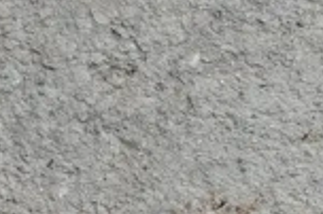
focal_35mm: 185
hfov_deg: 9.2
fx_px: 1658
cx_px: 920
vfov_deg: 6.8
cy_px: 587
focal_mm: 6.67
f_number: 1.9
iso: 100
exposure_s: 1/100
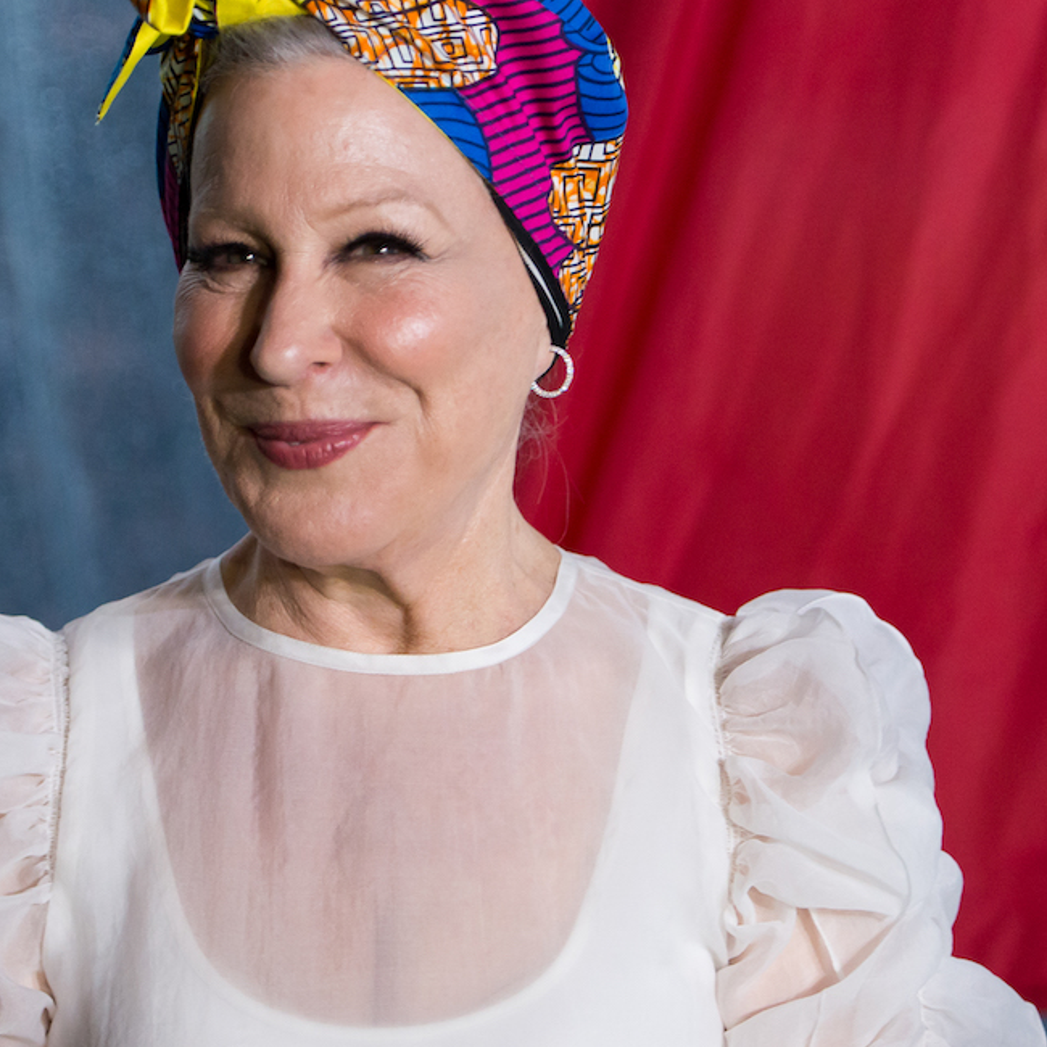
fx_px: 5236
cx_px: 324
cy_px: 412
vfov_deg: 11.4
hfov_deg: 11.4
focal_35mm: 153
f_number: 2.8
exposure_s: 1/400
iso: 2000
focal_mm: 90
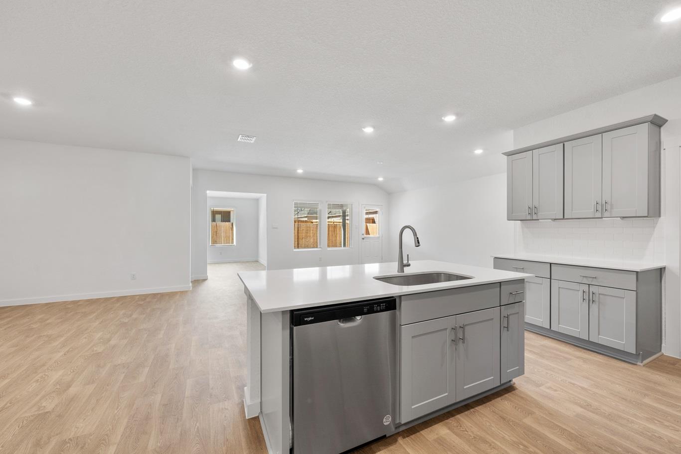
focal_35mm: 14
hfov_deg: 104.3
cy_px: 227
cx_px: 340
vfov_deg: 81.2
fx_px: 265
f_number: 8
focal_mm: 14
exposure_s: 1/3
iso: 400
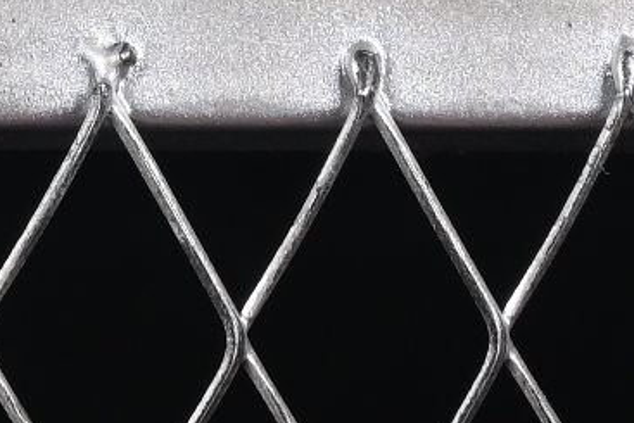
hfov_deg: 3.6
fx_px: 10024
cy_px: -1057
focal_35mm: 569
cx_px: -563
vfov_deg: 2.4
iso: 160
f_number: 6.3
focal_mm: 50
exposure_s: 1/60
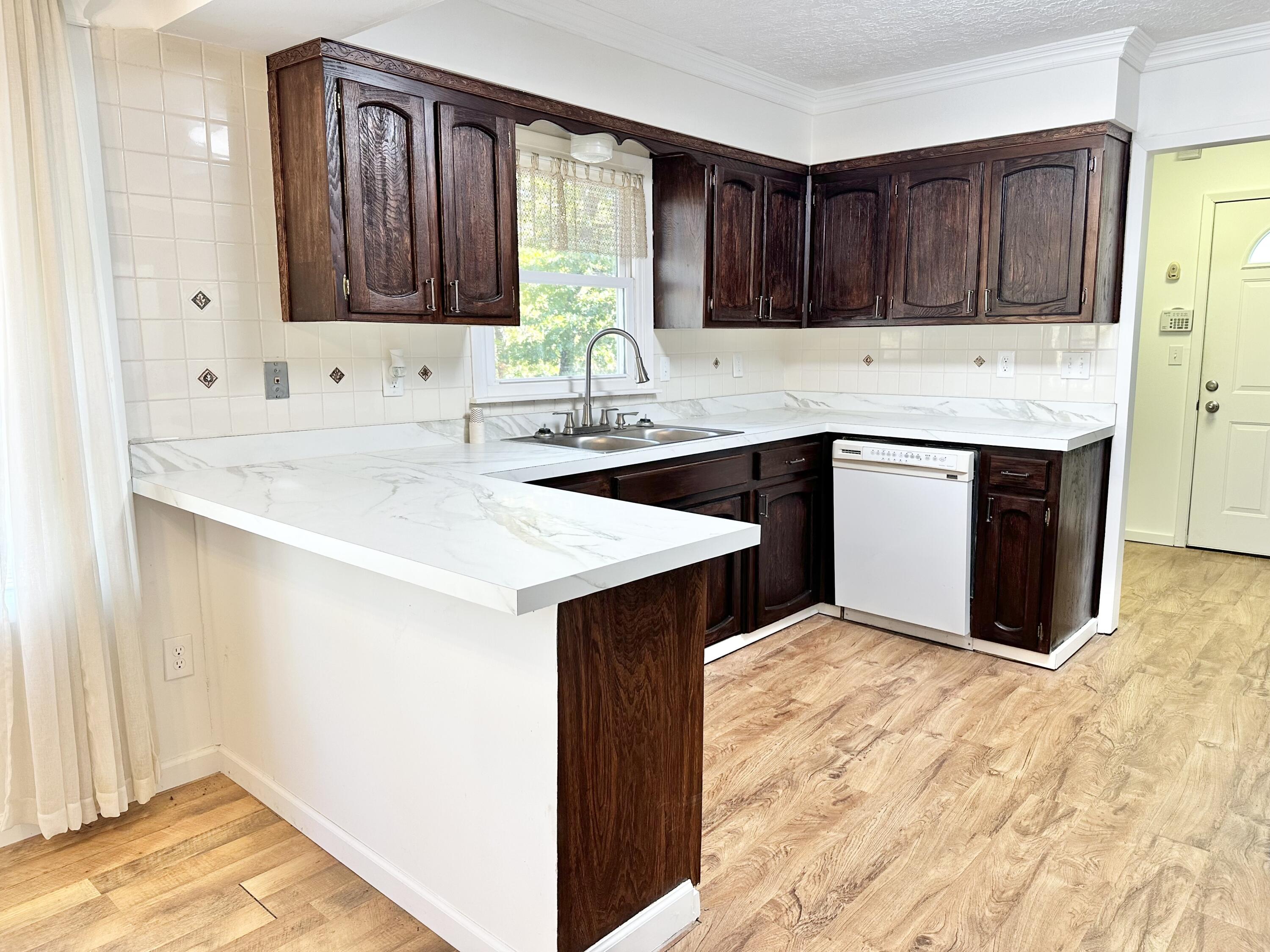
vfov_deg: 56.8
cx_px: 635
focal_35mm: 24
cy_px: 476
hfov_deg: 71.6
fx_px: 881
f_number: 1.78
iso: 125
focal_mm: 6.86
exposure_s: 1/120
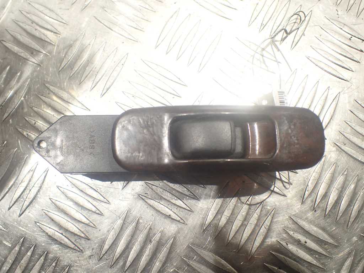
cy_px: 136
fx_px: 315
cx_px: 182
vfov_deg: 46.8
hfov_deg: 60.0
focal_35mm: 30
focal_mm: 5.5
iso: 250
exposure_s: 1/125
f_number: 2.3
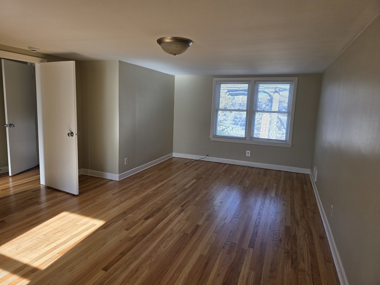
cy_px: 142
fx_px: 252
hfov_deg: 73.9
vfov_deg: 58.9
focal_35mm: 23
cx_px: 190
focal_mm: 6.3
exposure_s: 1/180
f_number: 1.7
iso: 32
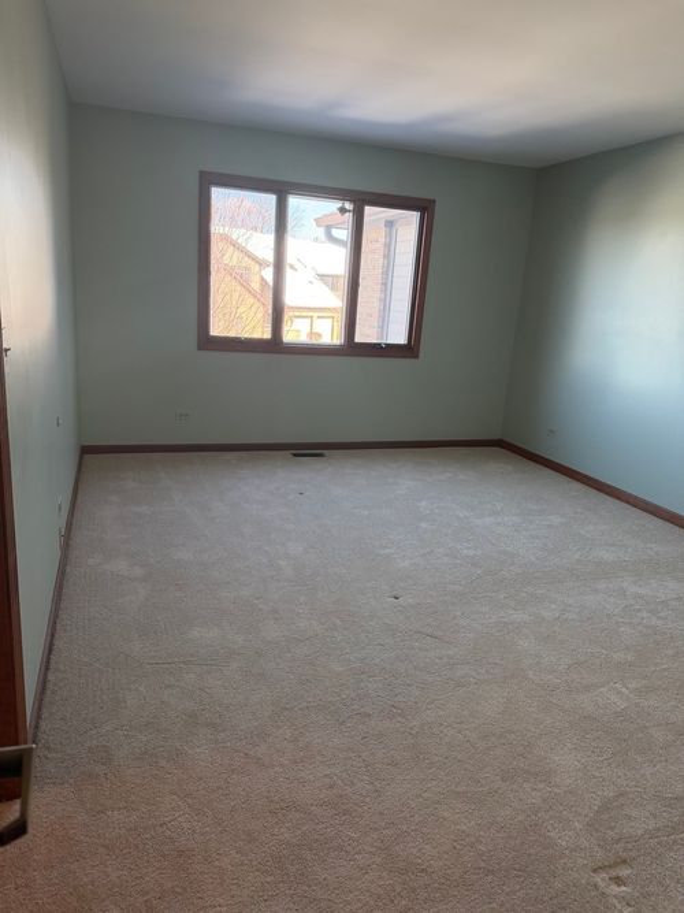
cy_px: 456
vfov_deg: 71.6
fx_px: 633
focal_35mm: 24
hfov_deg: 56.8
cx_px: 342
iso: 200
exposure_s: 1/211
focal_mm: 6.76
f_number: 1.78
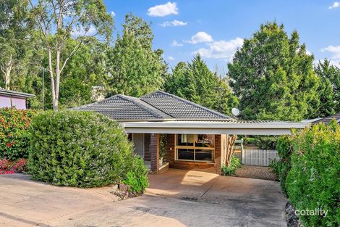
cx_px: 170
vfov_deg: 58.3
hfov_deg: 79.9
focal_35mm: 22
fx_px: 203
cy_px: 114
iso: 125
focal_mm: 21.5
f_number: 11
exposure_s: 1/10
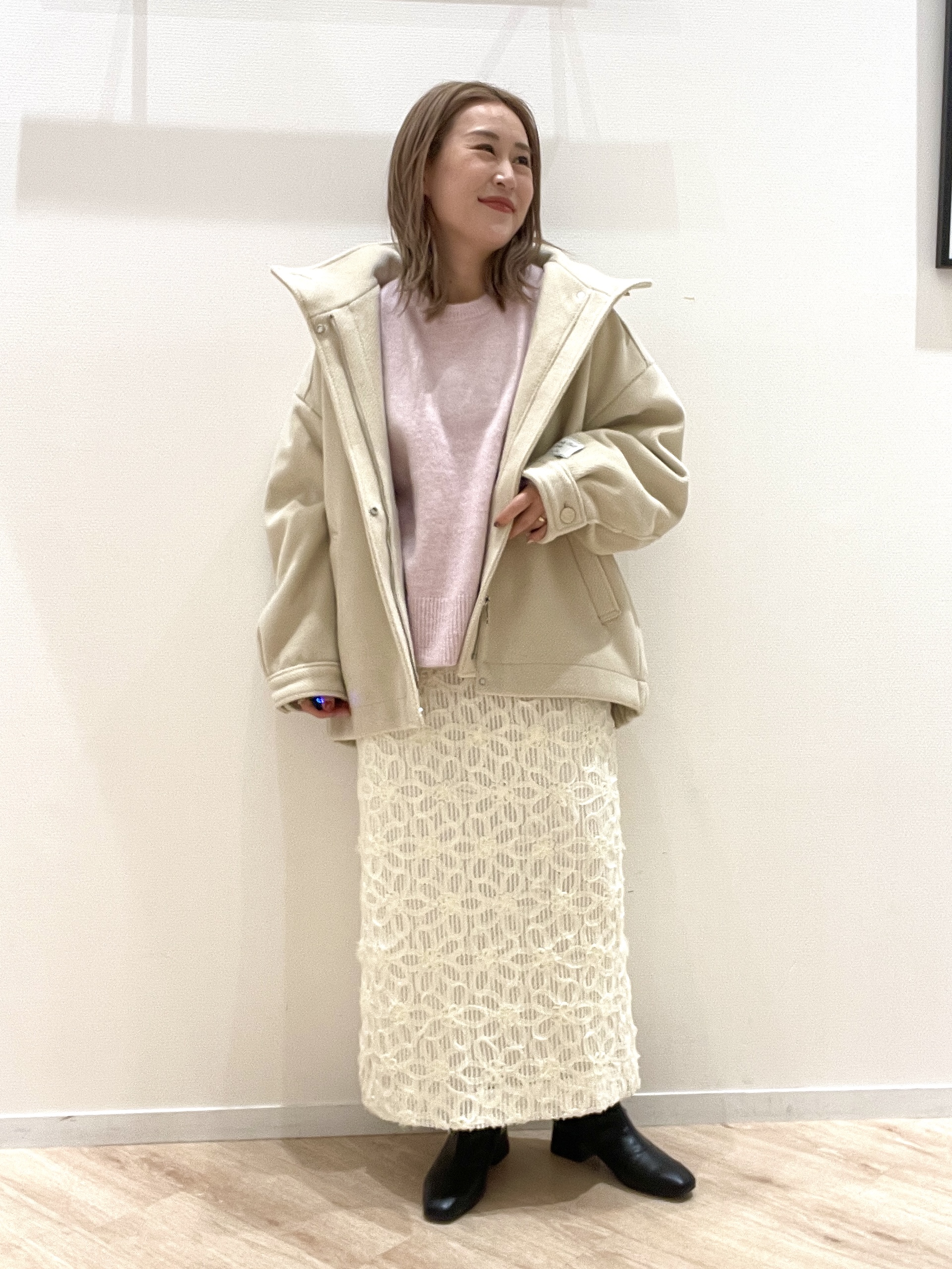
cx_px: 476
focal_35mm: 30
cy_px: 634
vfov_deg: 60.0
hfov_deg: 46.8
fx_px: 1100
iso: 100
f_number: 2.2
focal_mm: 2.71
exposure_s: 1/60
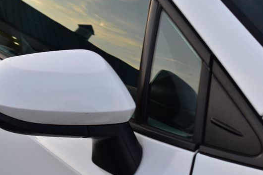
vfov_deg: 16.7
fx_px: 596
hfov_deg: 24.9
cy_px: 103
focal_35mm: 82
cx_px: 119
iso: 400
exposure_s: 1/40
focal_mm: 45
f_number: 7.1
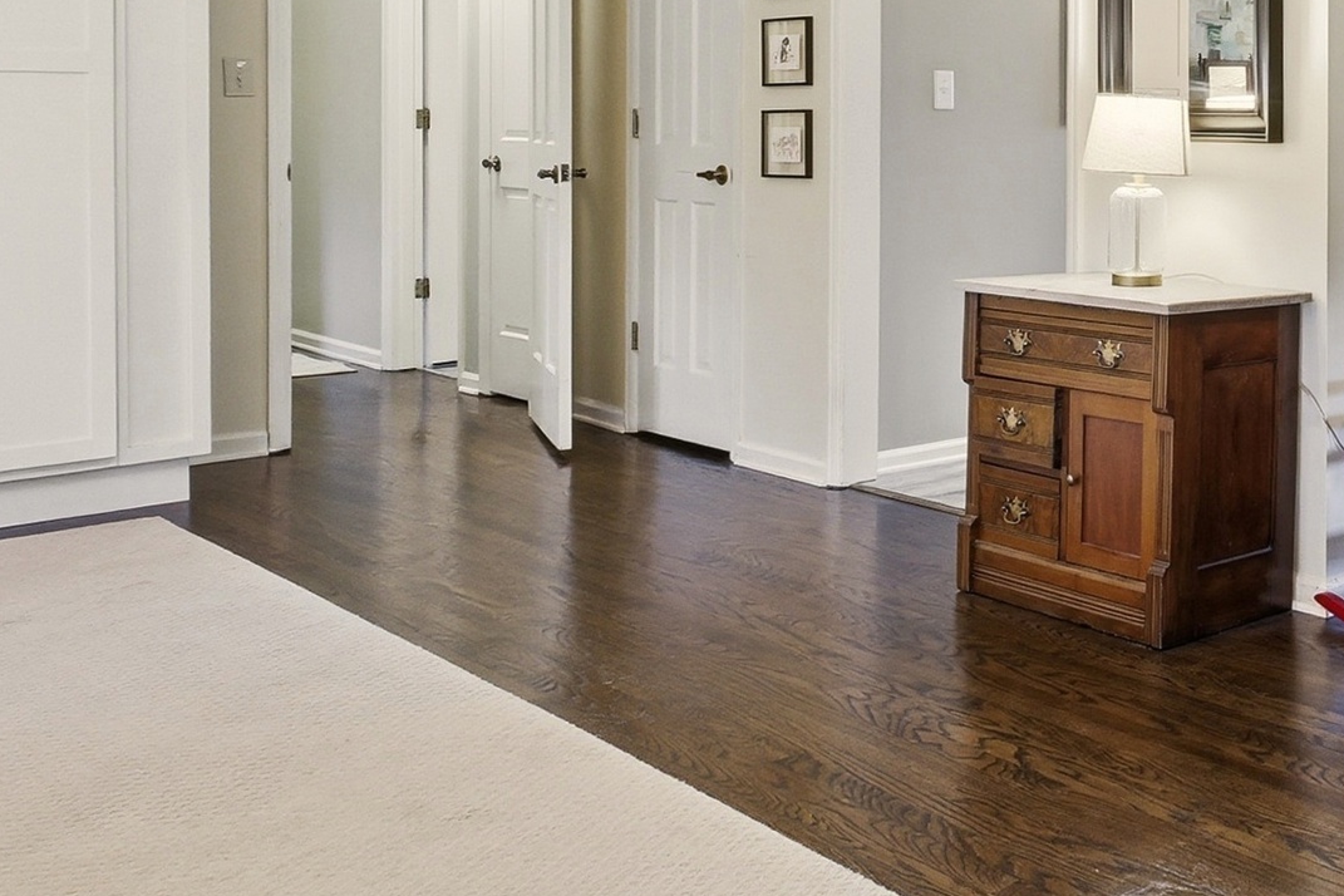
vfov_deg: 31.0
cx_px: 1478
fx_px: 1568
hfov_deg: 38.4
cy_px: 157
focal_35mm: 42
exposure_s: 1/30
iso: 400
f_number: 9
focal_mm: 10
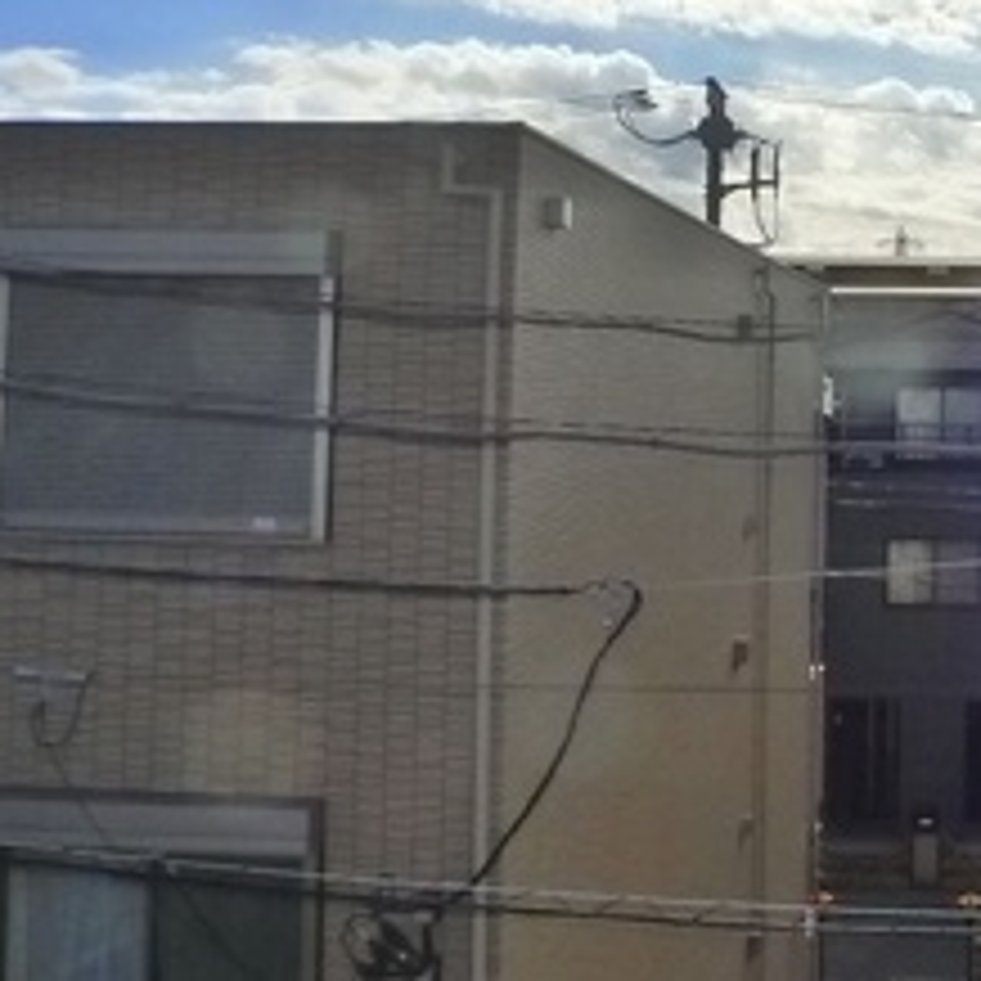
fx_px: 2180
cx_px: 1134
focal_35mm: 68
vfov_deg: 25.1
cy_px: 272
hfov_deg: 23.5
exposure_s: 1/800
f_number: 7.1
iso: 400
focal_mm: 5.1
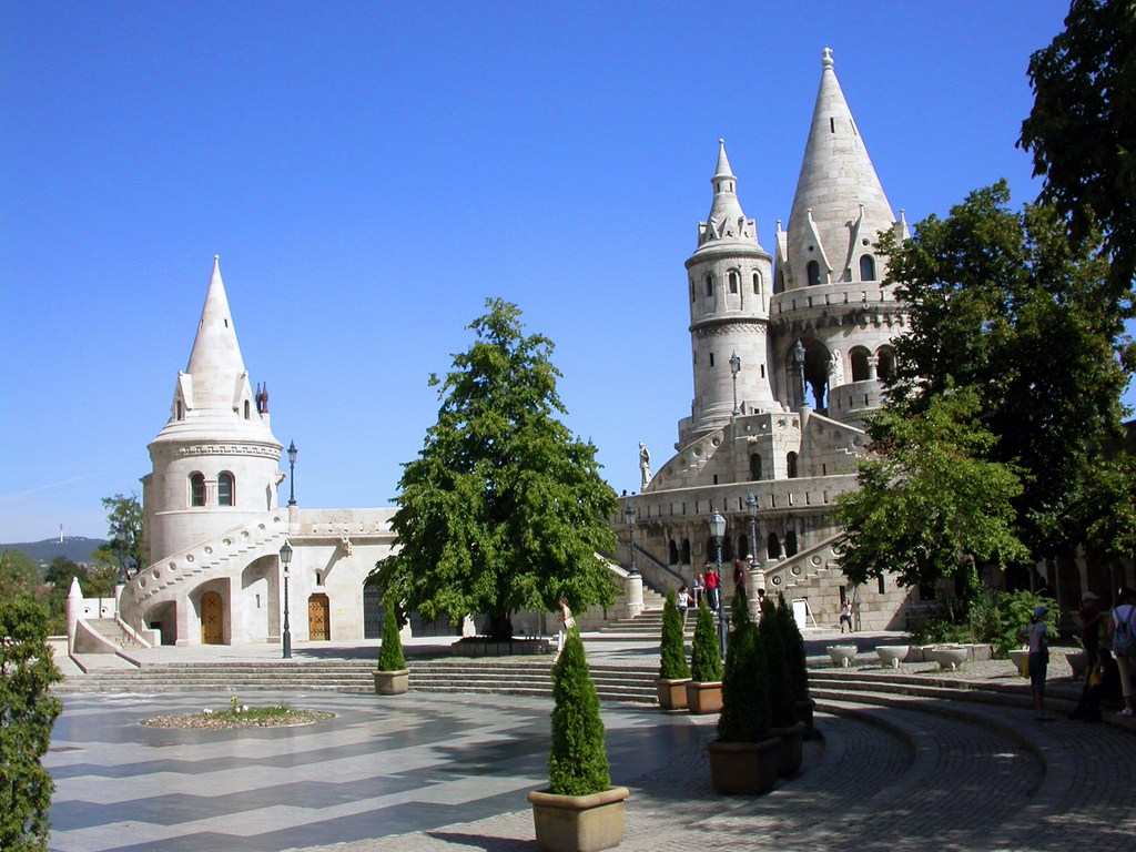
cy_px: 426
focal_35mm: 38
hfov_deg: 49.0
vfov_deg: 37.7
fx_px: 1247
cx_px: 568
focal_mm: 7.85
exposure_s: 1/1155
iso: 100
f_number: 4.2
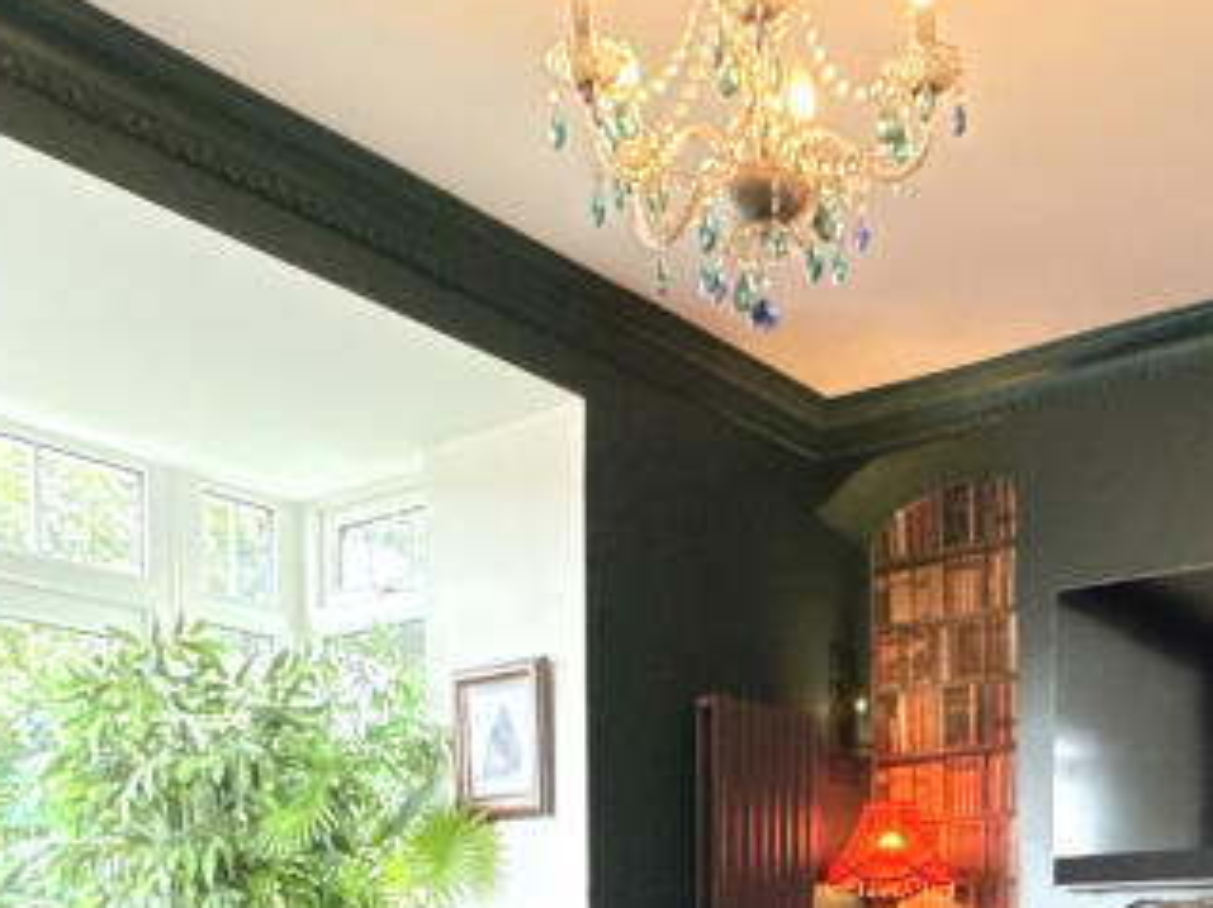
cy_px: 1018
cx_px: 859
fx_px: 1576
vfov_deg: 28.9
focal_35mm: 45
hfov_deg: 41.2
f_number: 2.2
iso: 500
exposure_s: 1/100
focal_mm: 2.22
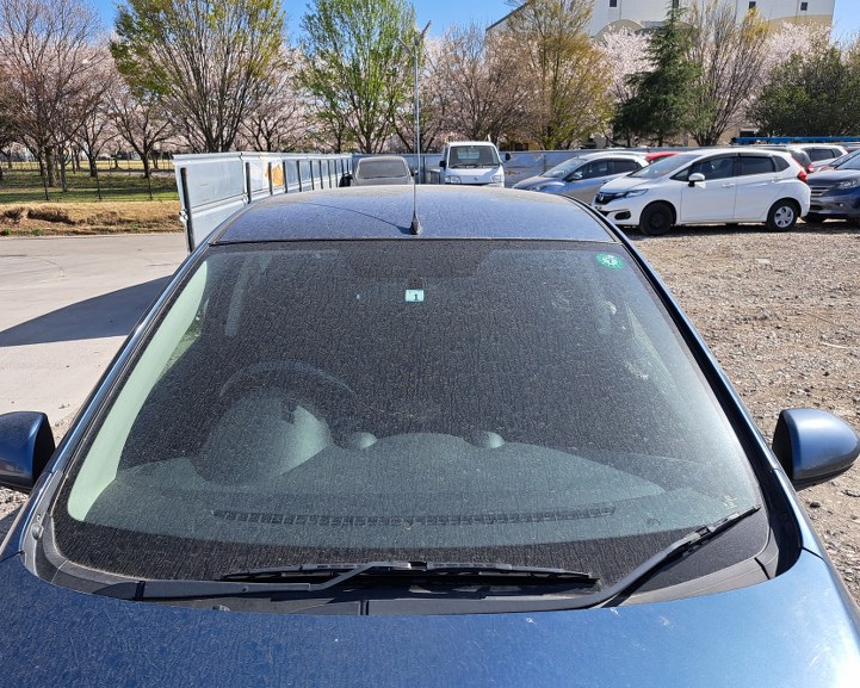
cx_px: 440
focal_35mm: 26
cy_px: 340
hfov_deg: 66.0
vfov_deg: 54.9
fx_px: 662
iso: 50
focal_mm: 5.23
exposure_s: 1/995
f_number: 1.8
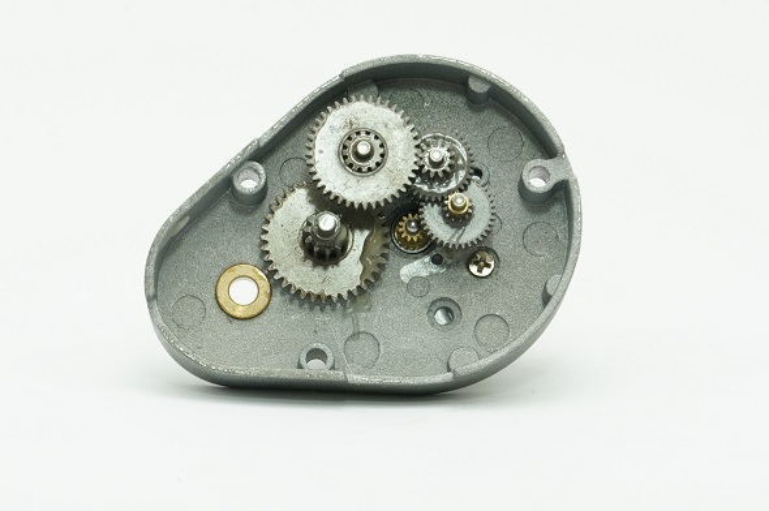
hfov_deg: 6.5
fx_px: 6721
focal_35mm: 315
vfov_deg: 4.4
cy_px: 256
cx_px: 384
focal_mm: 210
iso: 1600
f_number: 22
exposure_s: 1/30
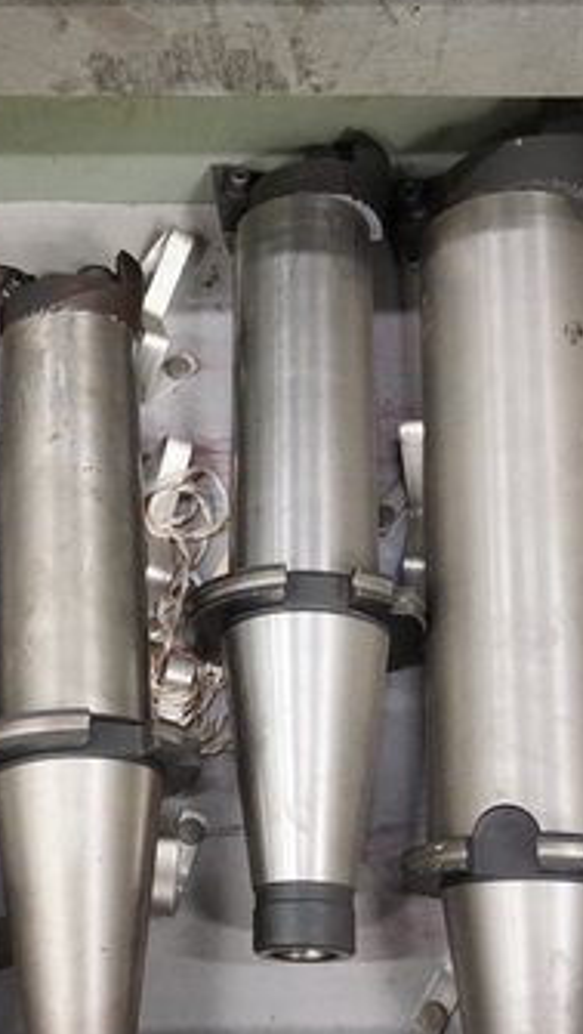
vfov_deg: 38.3
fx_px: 1481
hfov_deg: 22.0
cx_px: 126
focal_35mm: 54
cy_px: 620
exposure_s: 1/50
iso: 3200
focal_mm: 16
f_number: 3.5
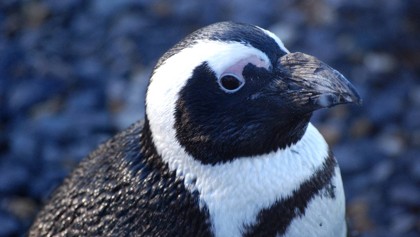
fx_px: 4221
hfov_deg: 5.7
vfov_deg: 3.2
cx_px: 209
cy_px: 108
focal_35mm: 379
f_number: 5.3
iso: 1000
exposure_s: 1/500
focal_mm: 240
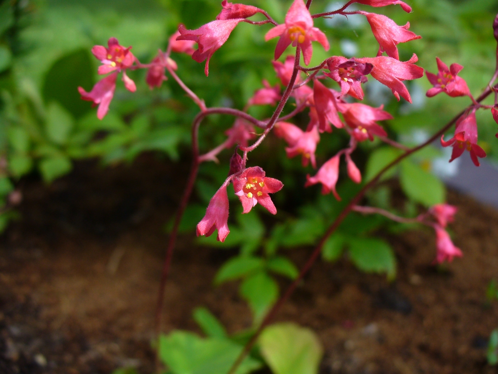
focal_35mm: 37
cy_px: 187
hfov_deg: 50.1
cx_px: 249
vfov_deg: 38.7
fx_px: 532
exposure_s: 1/400
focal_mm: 6.1
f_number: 2.8
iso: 80
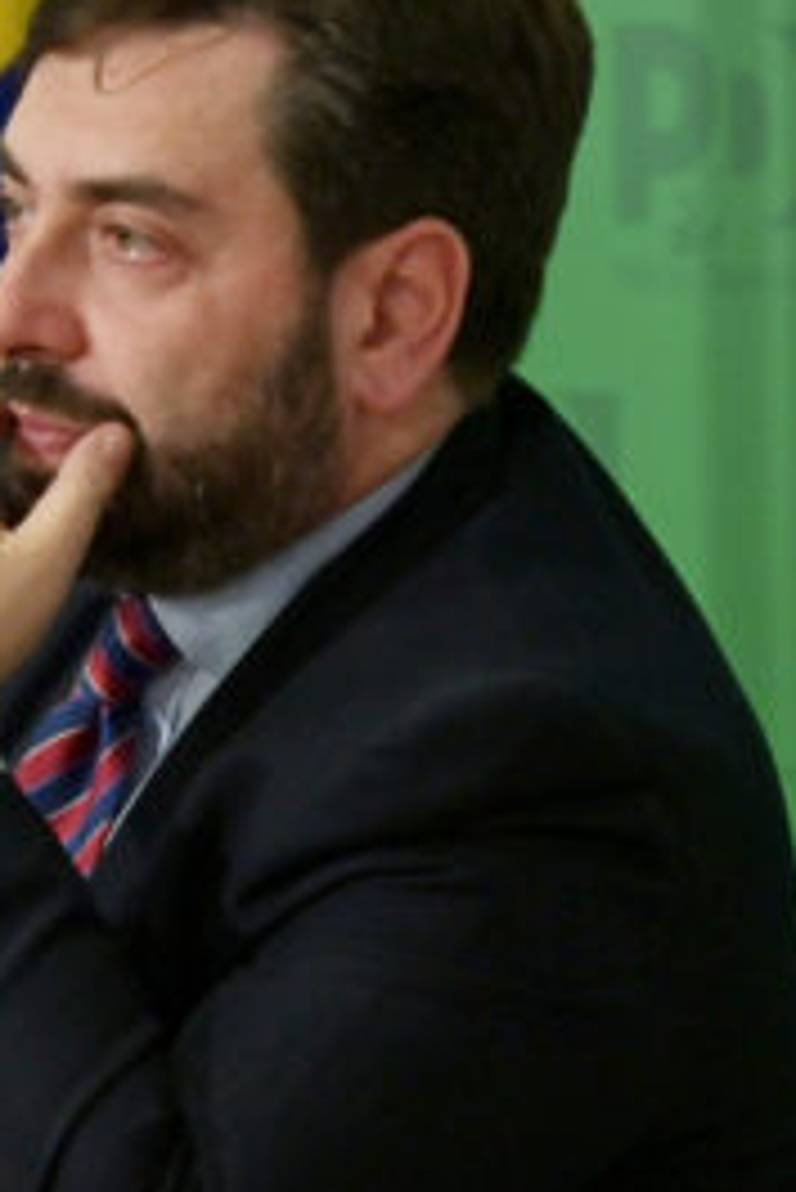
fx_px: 17256
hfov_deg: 2.6
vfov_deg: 4.0
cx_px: 310
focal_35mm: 521
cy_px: 594
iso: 1250
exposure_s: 1/250
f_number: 5.6
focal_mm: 180
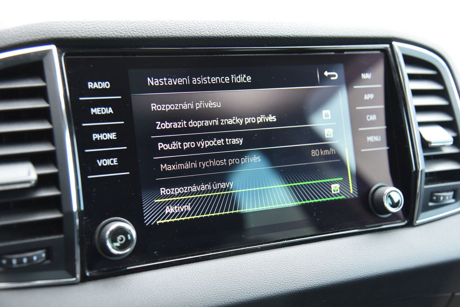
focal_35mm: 52
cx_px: 230
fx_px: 665
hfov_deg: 38.2
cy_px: 154
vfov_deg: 26.0
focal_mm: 52
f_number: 4
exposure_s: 1/50
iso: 500
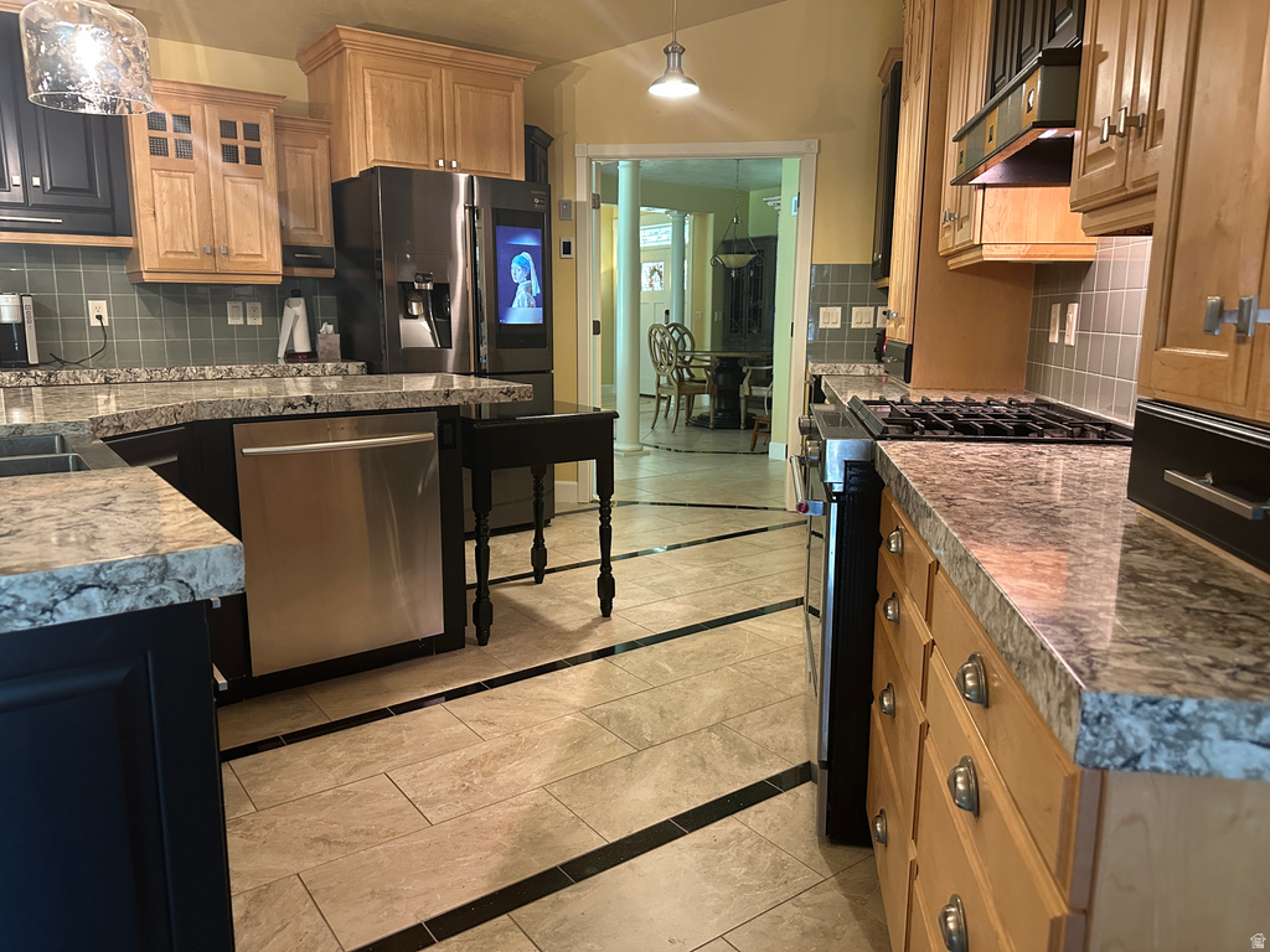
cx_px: 635
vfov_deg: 56.8
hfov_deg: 71.6
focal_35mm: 24
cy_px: 476
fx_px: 881
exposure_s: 1/60
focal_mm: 6.86
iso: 640
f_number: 1.78
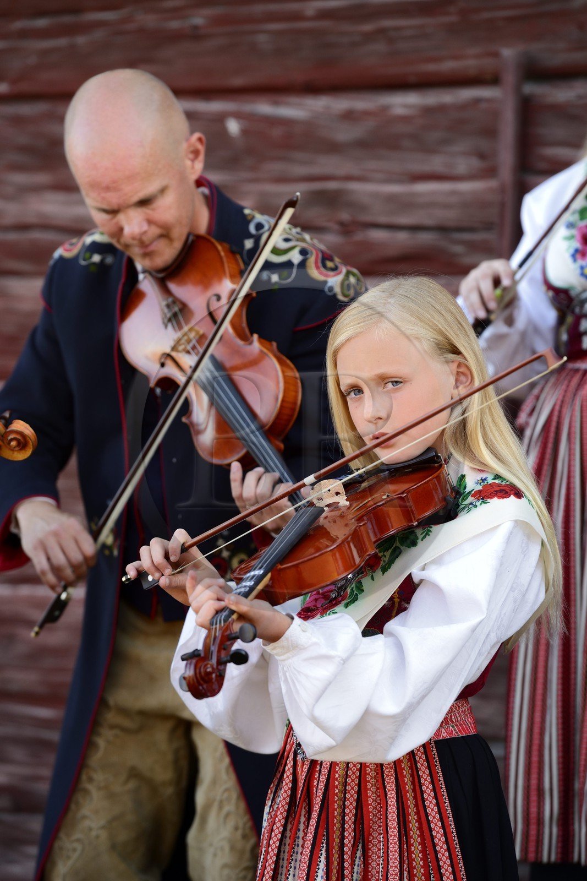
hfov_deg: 8.6
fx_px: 3912
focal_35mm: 160
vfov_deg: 12.8
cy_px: 440
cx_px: 294
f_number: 4.5
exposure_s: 1/320
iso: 800
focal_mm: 160
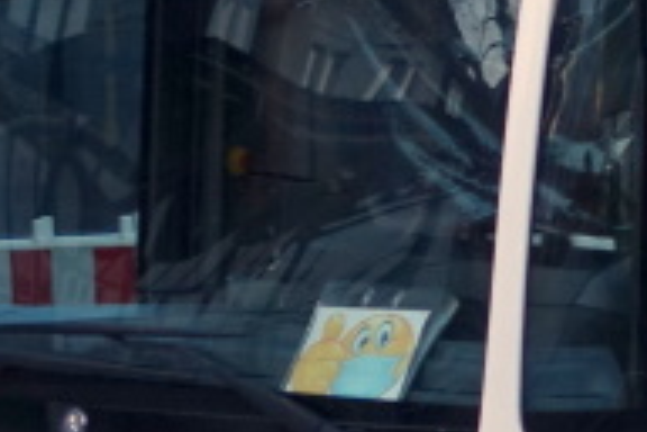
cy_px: -260
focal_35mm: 387
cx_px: 1372
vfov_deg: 3.5
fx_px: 6955
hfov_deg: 5.2
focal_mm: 22.85
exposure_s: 1/80
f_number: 2.8
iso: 160
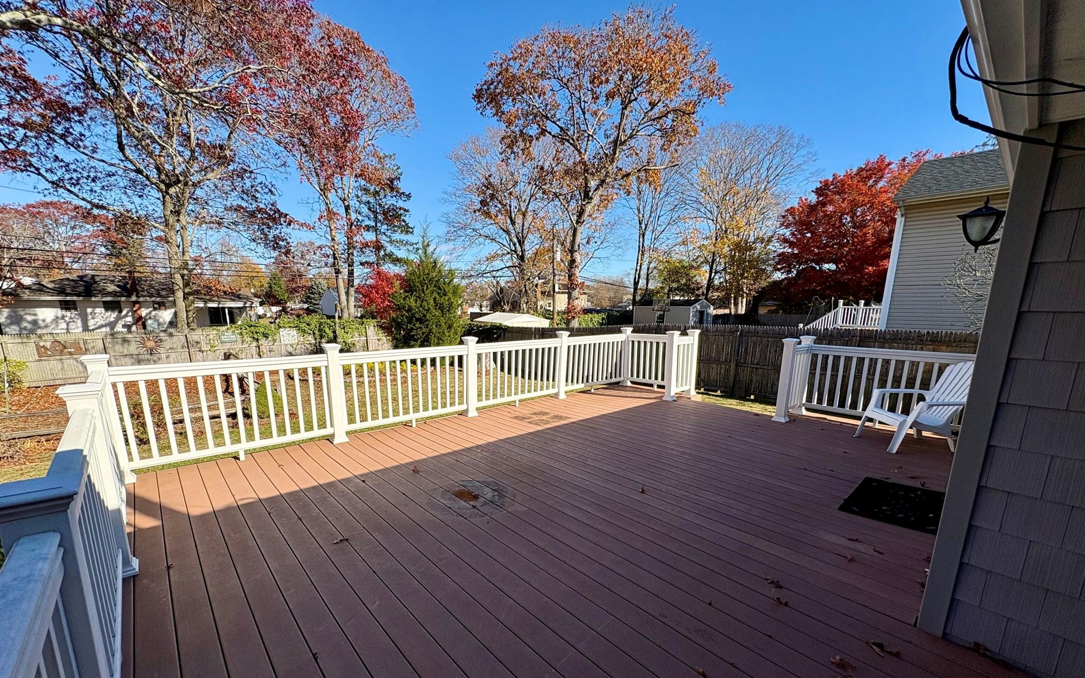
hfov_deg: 101.5
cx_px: 539
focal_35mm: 15
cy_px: 398
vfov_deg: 74.2
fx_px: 444
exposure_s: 1/1672
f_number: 2.2
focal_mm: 2.22
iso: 40
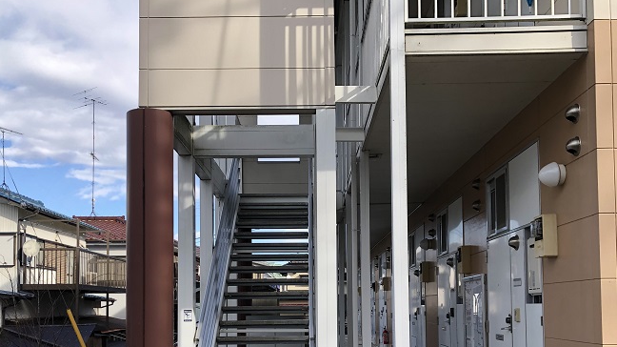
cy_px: 284
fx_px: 621
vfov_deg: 30.3
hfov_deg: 52.8
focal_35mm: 38
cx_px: 300
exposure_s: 1/666
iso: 20
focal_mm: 4
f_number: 1.8
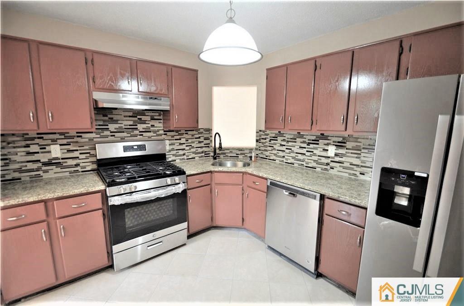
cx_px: 232
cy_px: 153
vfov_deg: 77.0
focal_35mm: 15
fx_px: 193
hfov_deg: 100.5
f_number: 3.5
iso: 800
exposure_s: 1/50
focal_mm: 10
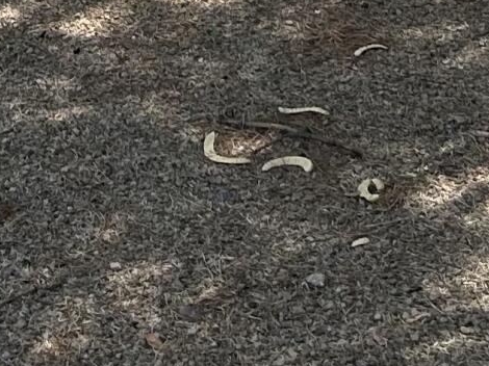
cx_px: 134
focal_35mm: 166
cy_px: -723
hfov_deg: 11.9
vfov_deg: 7.8
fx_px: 2344
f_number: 1.5
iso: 50
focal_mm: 5.7
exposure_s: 1/1645
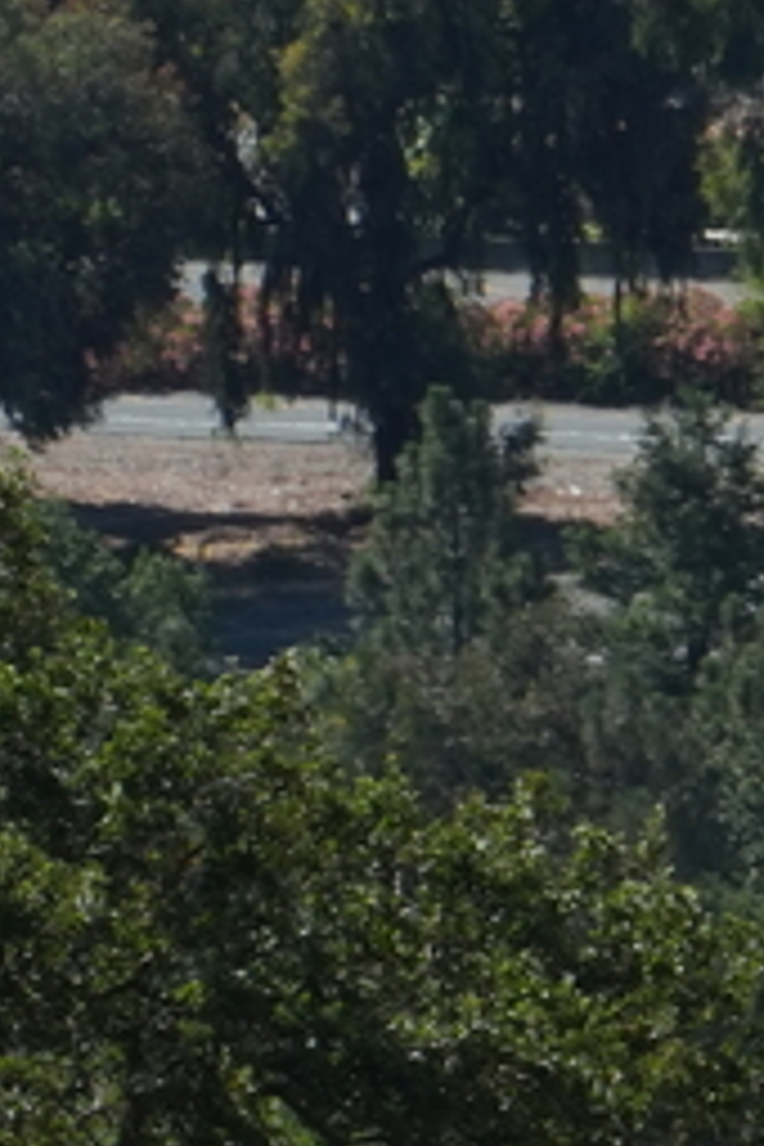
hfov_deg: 0.9
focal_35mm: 1476
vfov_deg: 1.4
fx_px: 46982
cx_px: 4229
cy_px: 1357
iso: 250
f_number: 14
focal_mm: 174
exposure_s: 1/200
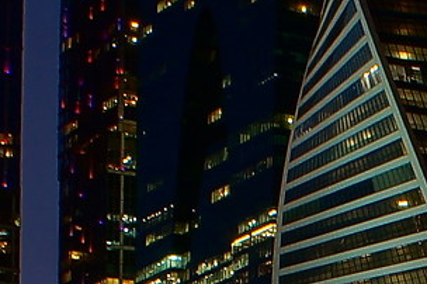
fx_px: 2524
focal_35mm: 213
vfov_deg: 6.3
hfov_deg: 9.3
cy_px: 538
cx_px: 753
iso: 200
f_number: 10
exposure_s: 1/1.67
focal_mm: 18
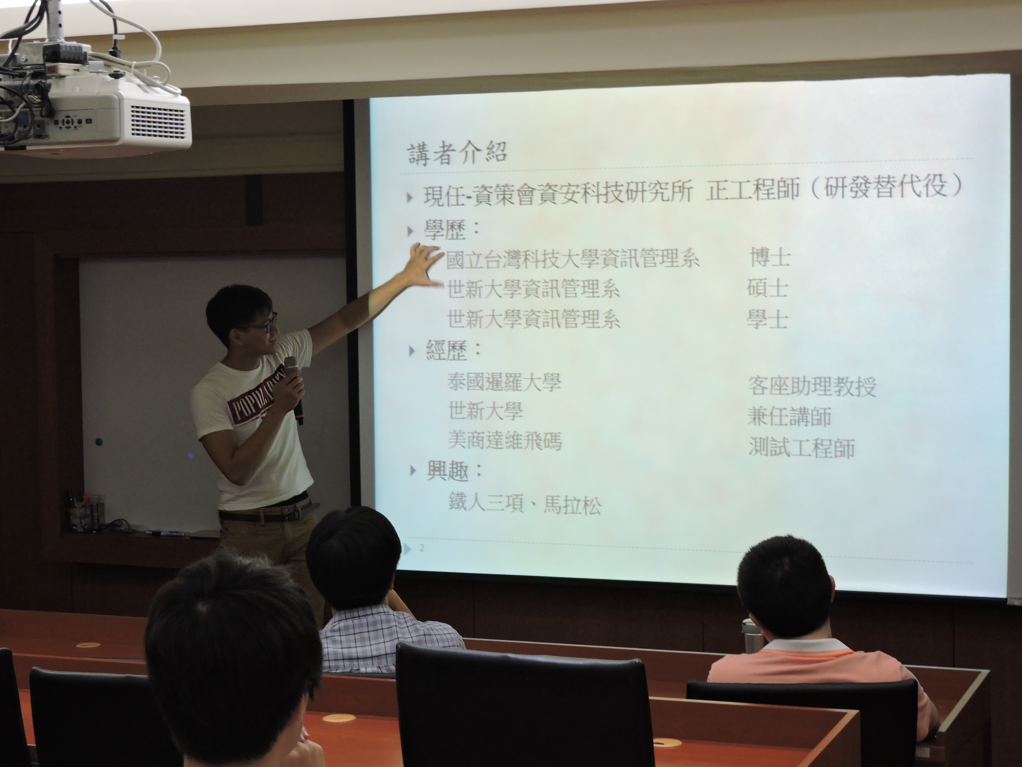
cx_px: 511
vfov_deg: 18.4
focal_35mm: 80
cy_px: 384
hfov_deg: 24.4
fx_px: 2362
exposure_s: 1/25
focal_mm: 14.3
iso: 400
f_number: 4.5
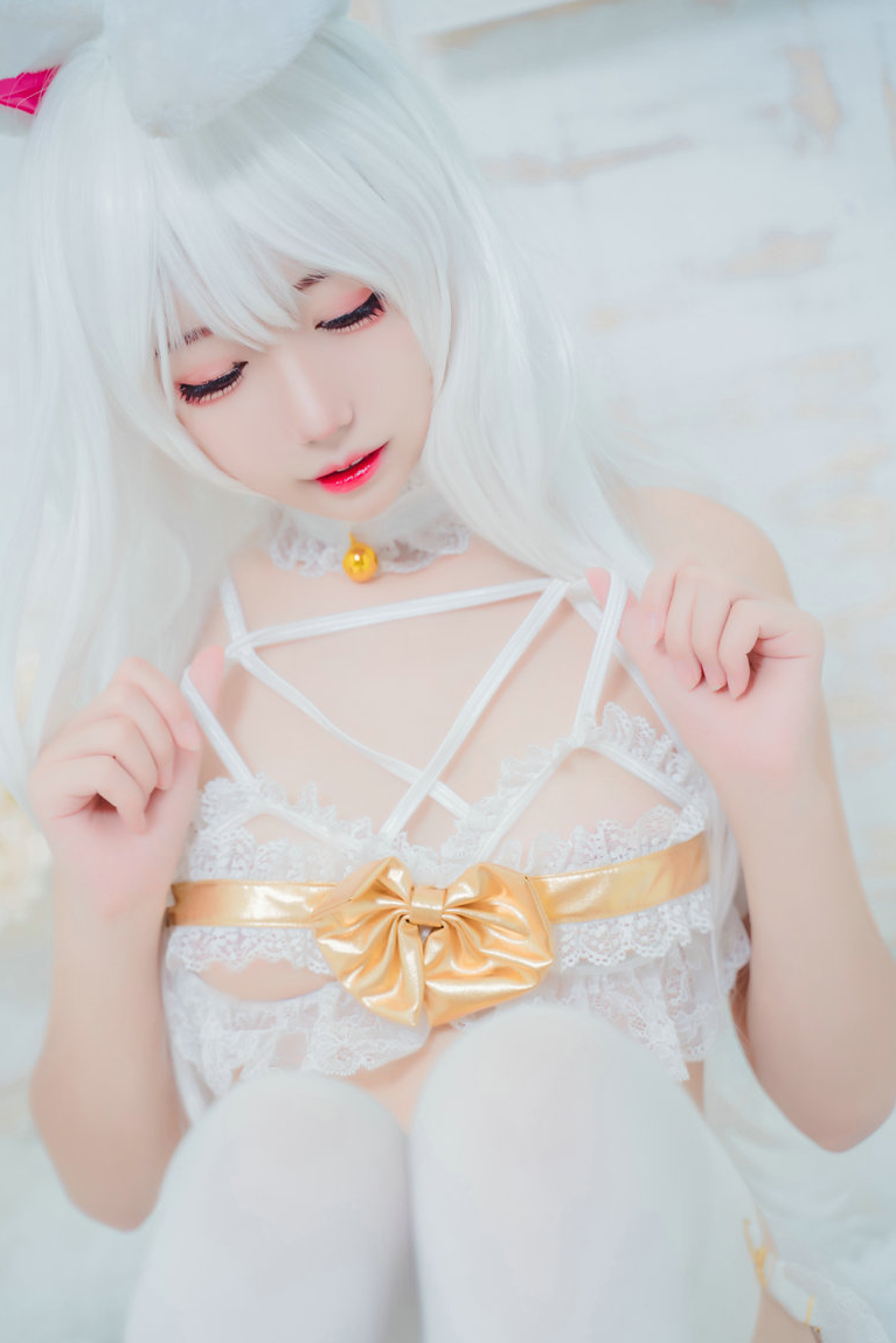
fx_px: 3284
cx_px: 382
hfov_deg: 15.5
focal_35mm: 88
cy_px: 775
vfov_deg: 23.1
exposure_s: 1/125
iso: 200
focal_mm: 75
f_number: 2.8
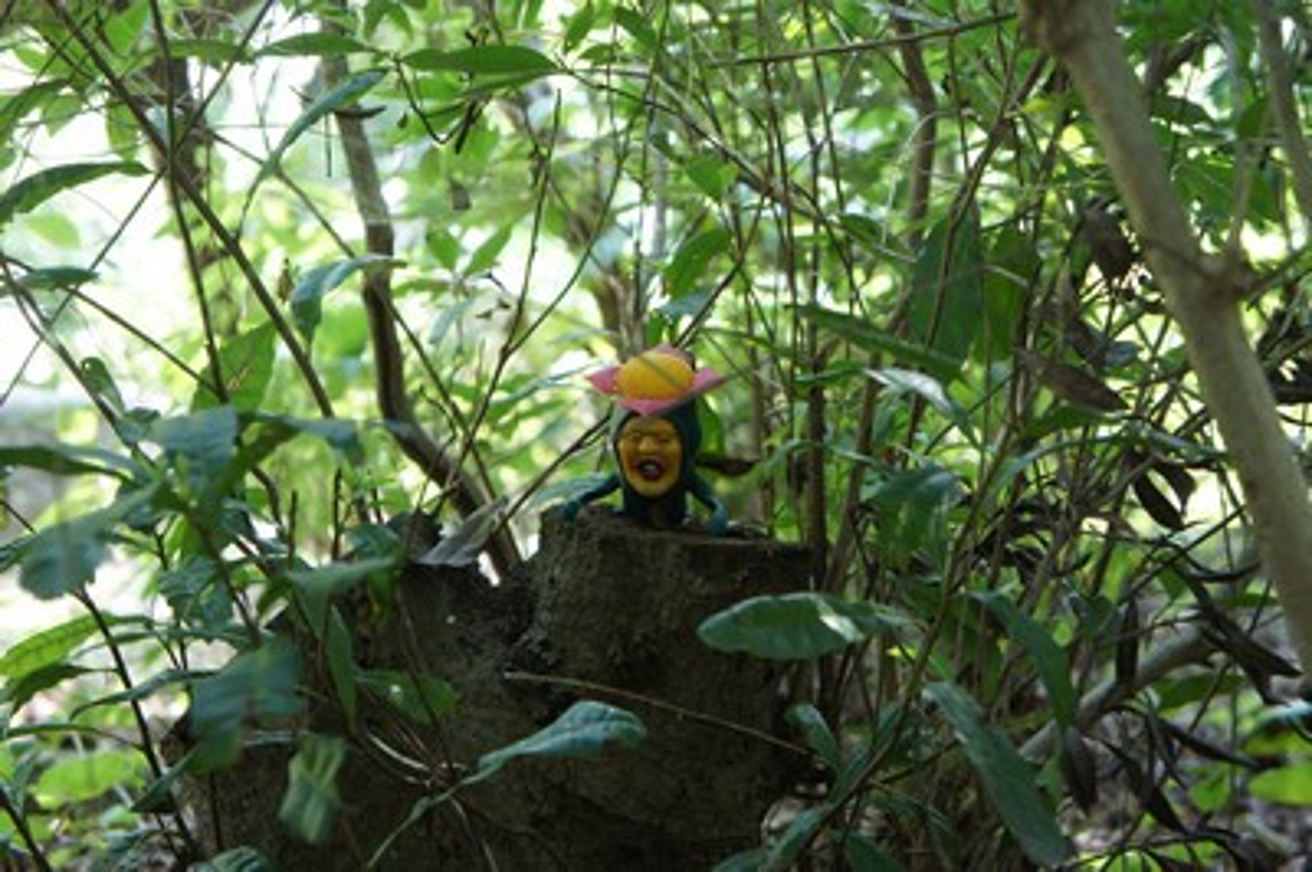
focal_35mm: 70
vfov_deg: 19.3
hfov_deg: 28.7
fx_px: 2567
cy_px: 436
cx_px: 656
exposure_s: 1/80
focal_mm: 47
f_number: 5
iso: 800
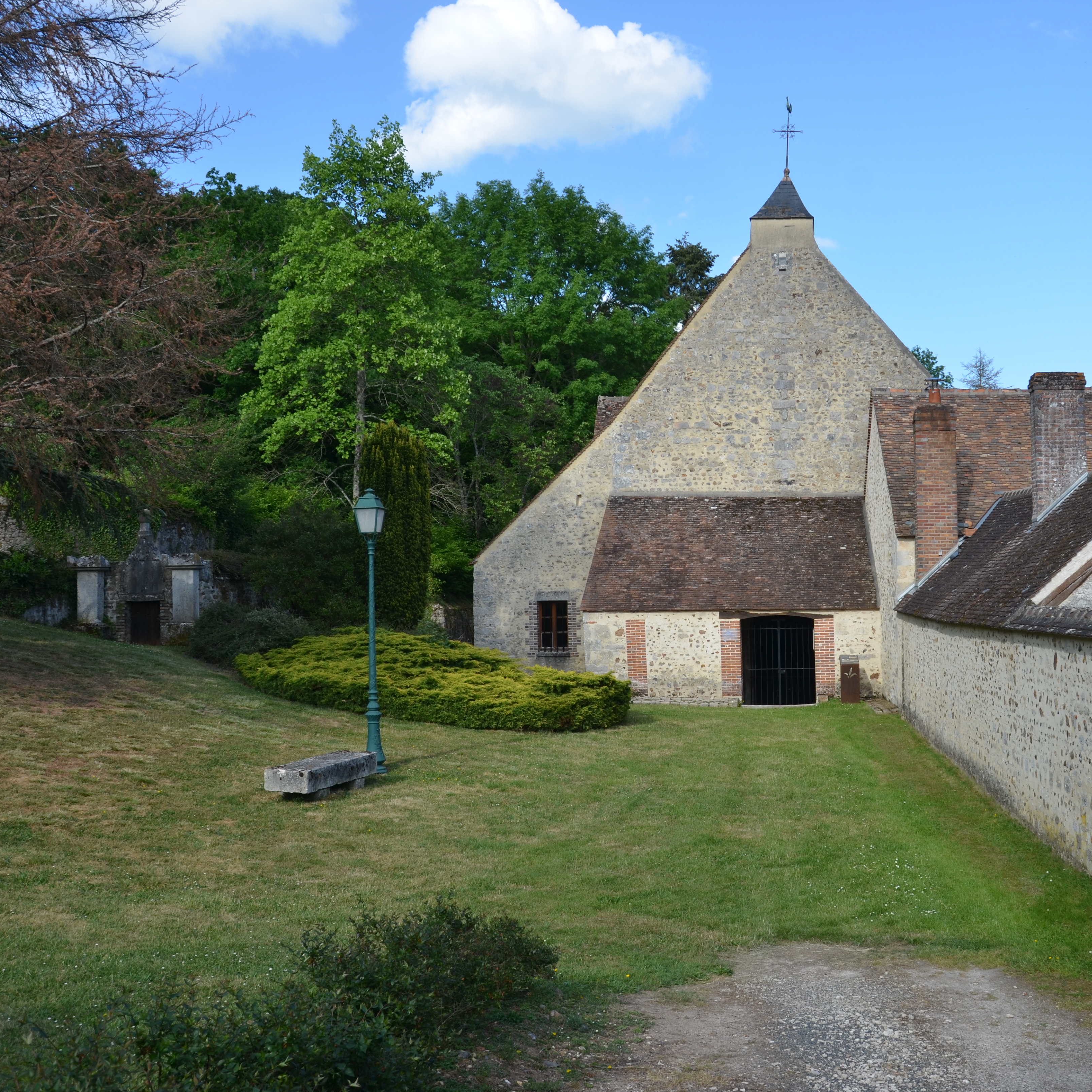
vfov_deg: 41.3
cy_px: 544
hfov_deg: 40.8
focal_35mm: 41
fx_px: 1451
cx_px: 714
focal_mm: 21
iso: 125
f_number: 8
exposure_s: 1/250
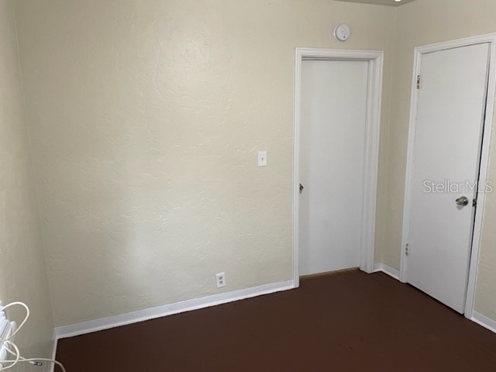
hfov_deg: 67.3
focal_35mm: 26
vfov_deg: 53.1
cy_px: 186
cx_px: 248
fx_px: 373
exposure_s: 1/60
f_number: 1.6
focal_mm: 4.2
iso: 160
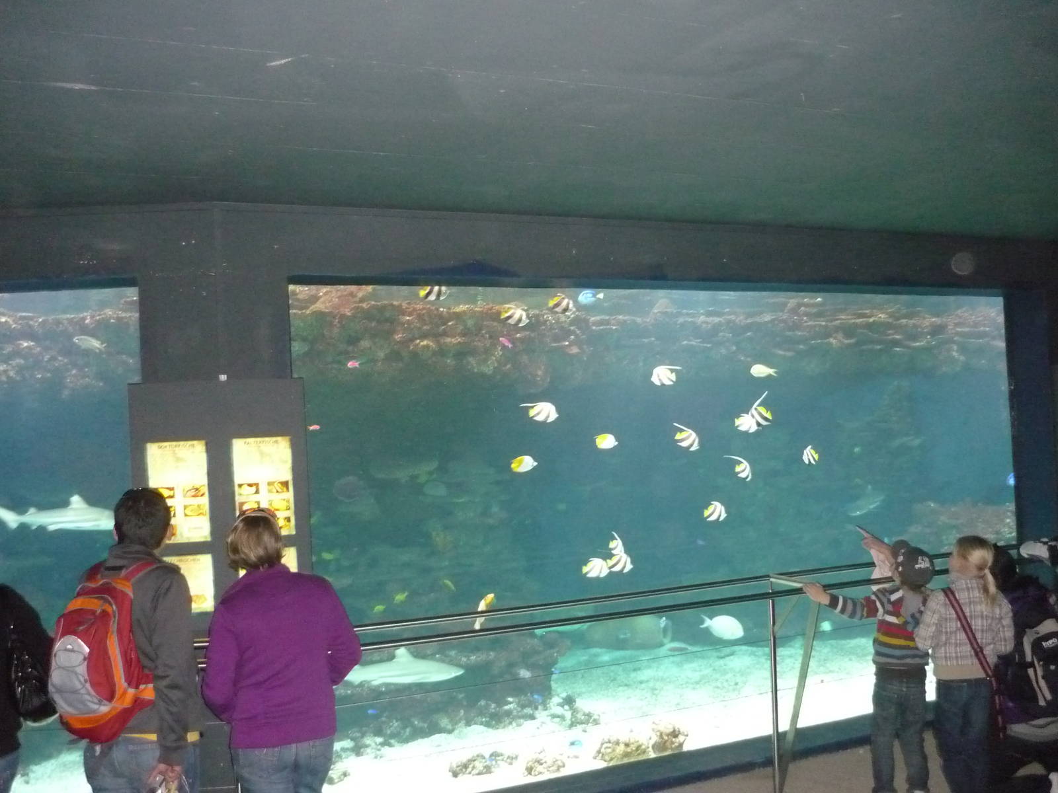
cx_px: 529
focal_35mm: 33
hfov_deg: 55.4
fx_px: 1009
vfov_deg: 42.9
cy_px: 396
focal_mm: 5.5
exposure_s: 1/30
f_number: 2.8
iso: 800
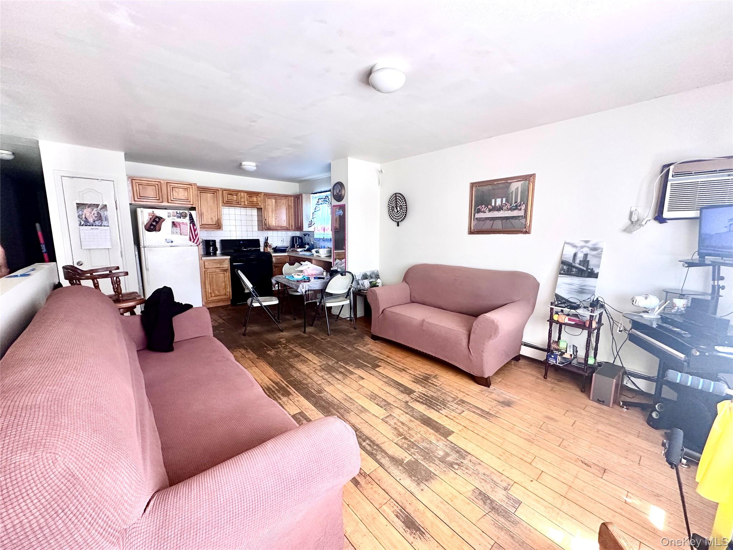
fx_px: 296
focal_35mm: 14
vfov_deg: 85.7
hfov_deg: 102.1
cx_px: 366
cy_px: 275
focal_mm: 2.22
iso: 250
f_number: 2.2
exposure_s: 1/99
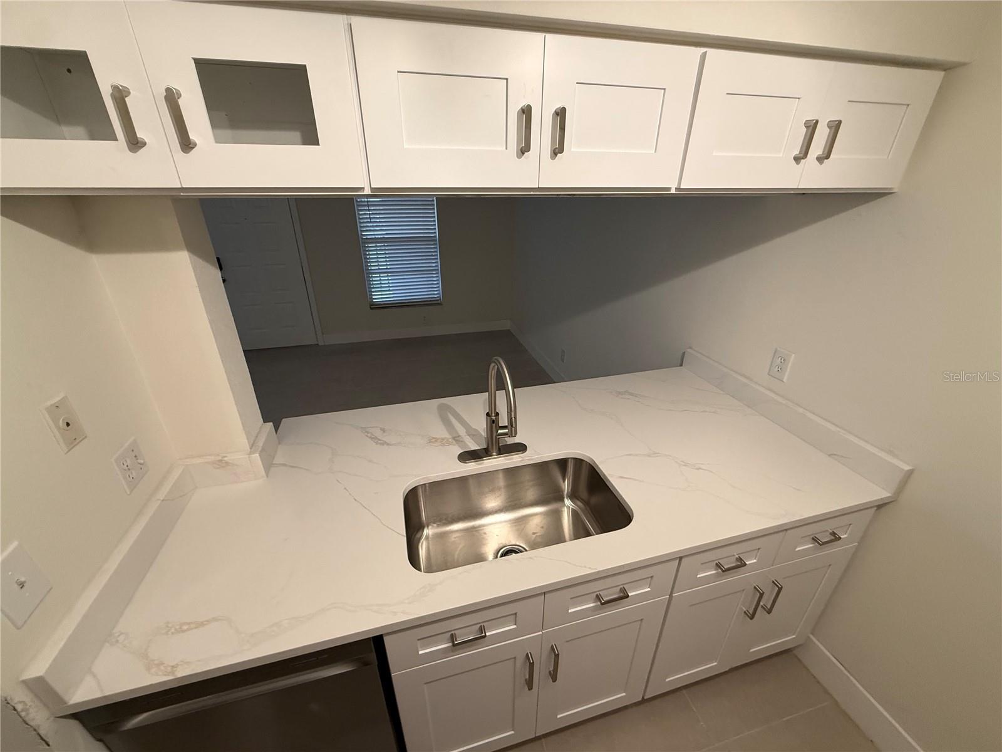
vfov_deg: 85.7
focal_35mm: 14
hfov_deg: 102.1
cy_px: 376
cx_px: 501
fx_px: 405
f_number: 2.2
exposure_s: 1/120
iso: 320
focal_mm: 2.22
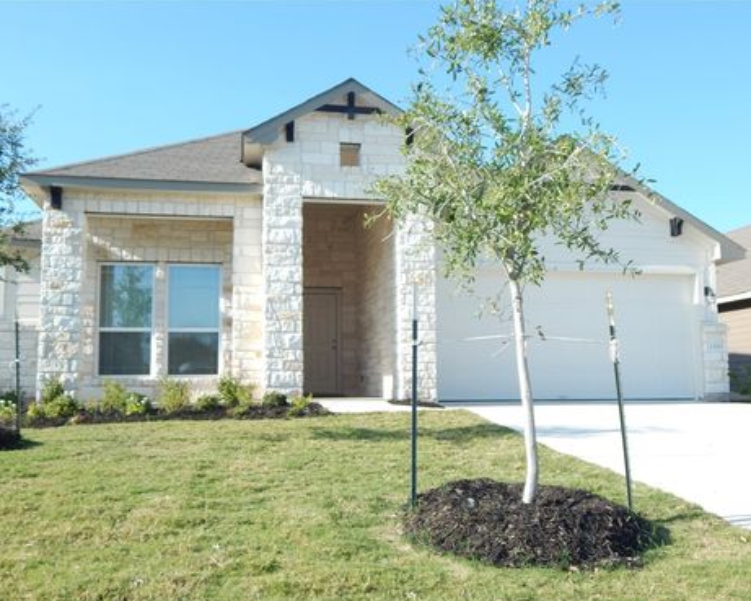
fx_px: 800
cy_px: 304
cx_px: 381
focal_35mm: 36
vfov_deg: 41.2
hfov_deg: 50.3
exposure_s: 1/1250
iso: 125
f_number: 3.3
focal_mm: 6.1
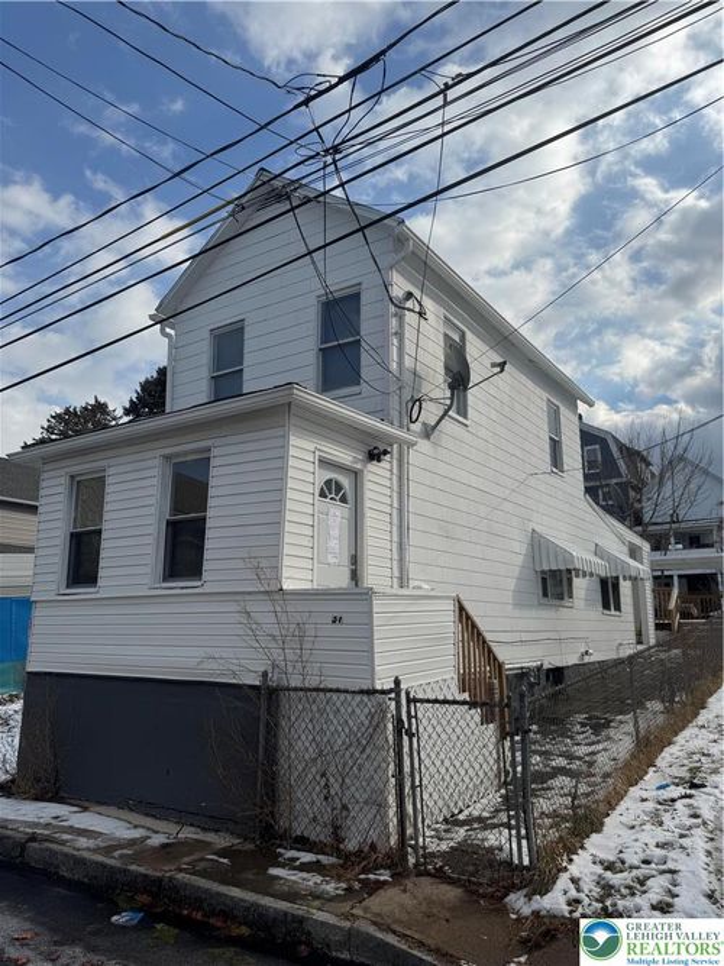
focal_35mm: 24
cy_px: 483
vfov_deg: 71.6
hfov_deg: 56.8
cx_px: 362
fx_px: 670
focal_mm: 6.76
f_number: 1.78
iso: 80
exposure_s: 1/7937
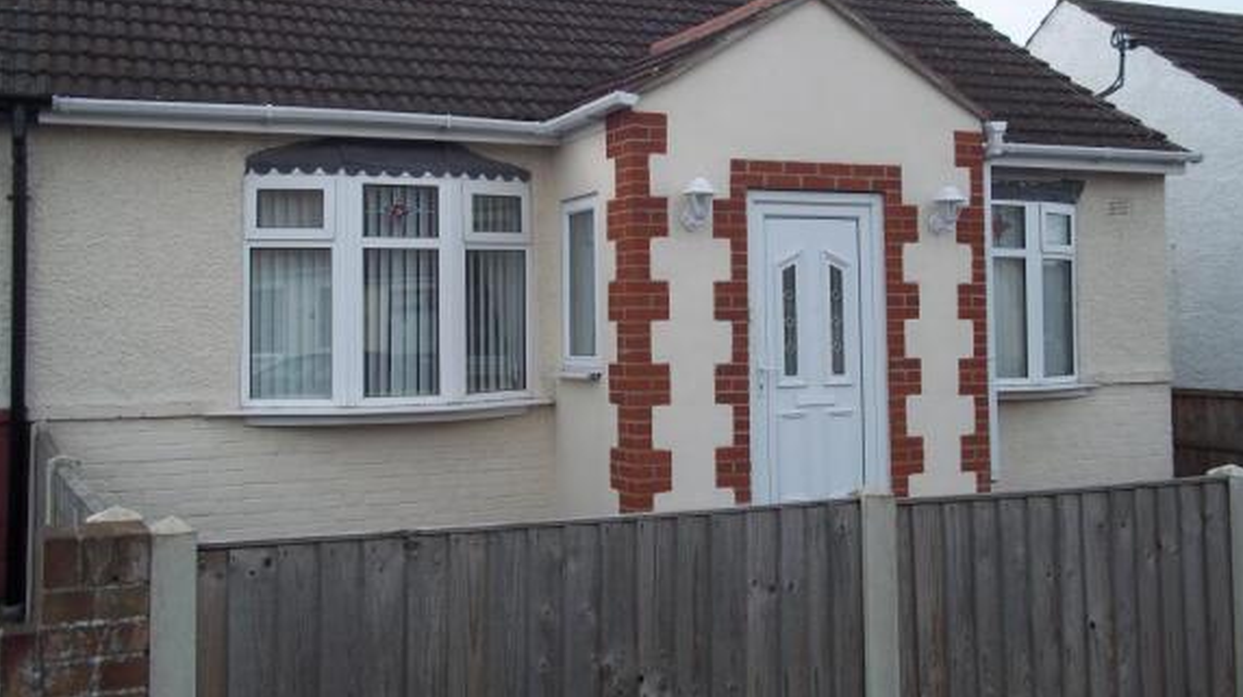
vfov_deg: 29.5
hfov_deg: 50.5
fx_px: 1318
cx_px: 616
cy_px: 238
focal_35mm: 40
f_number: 8
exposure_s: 1/100
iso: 80
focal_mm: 6.5
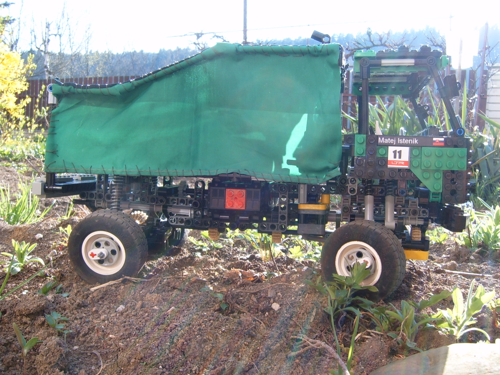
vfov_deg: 37.7
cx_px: 250
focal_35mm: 38
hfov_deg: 49.0
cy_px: 188
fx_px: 549
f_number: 5.8
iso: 63
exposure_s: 1/60
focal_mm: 5.8
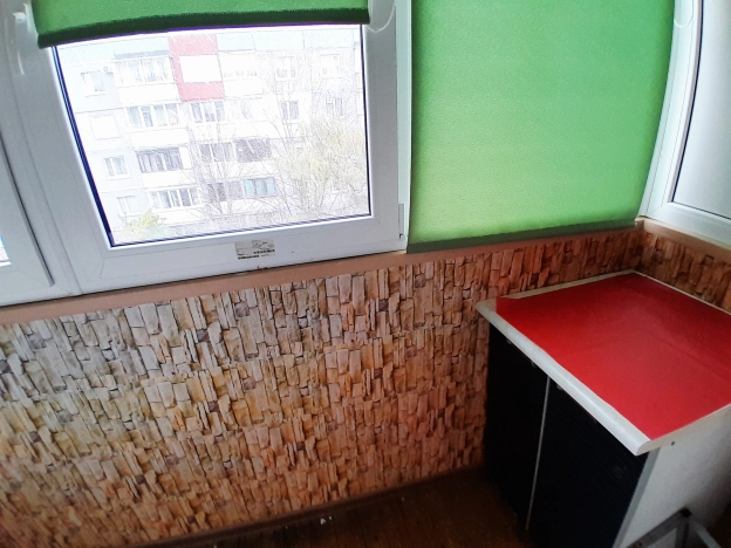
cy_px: 274
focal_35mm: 17
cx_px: 366
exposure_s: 1/25
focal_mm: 1.46
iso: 80
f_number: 2.2
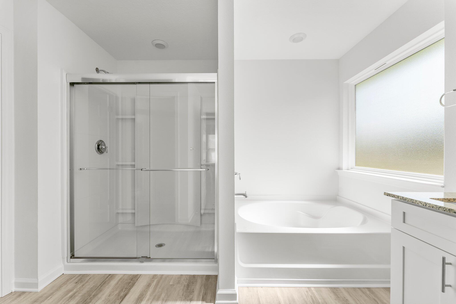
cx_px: 228
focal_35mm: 14
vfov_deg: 81.2
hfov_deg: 104.3
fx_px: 177
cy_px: 152
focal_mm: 14
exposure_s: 1/50
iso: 400
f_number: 8
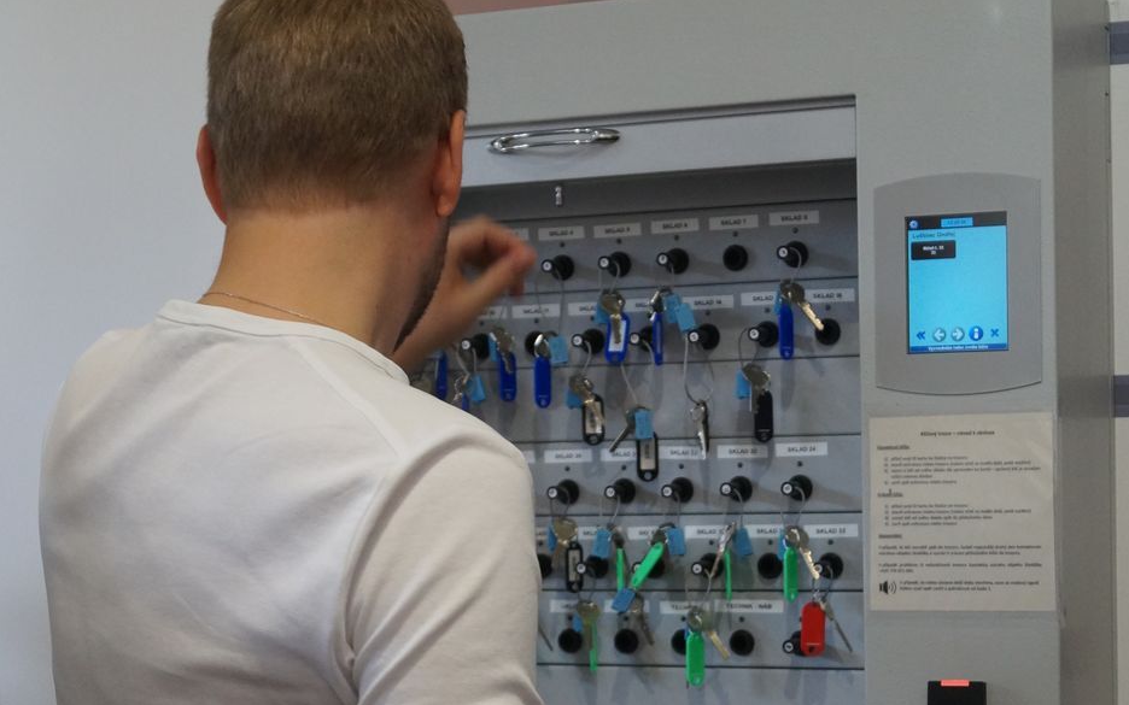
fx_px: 2400
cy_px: 600
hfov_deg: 26.5
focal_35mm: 78
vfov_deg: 16.6
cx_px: 549
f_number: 4.5
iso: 800
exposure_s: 1/160
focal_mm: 28
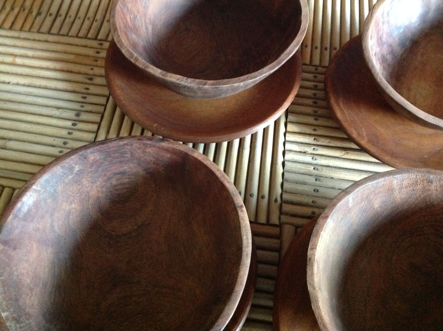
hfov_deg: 52.7
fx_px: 447
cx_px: 222
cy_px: 166
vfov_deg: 40.6
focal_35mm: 35
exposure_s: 1/15
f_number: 2.4
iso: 800
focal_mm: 4.28
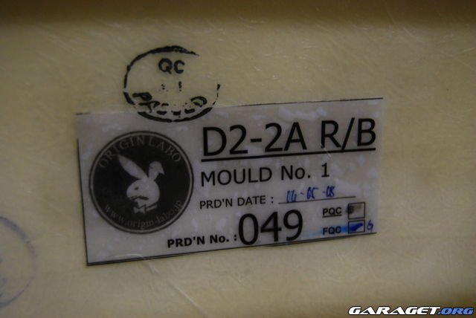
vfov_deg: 28.1
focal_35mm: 48
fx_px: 635
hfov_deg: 41.1
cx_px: 238
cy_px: 159
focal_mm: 32
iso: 800
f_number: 4.5
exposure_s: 1/13
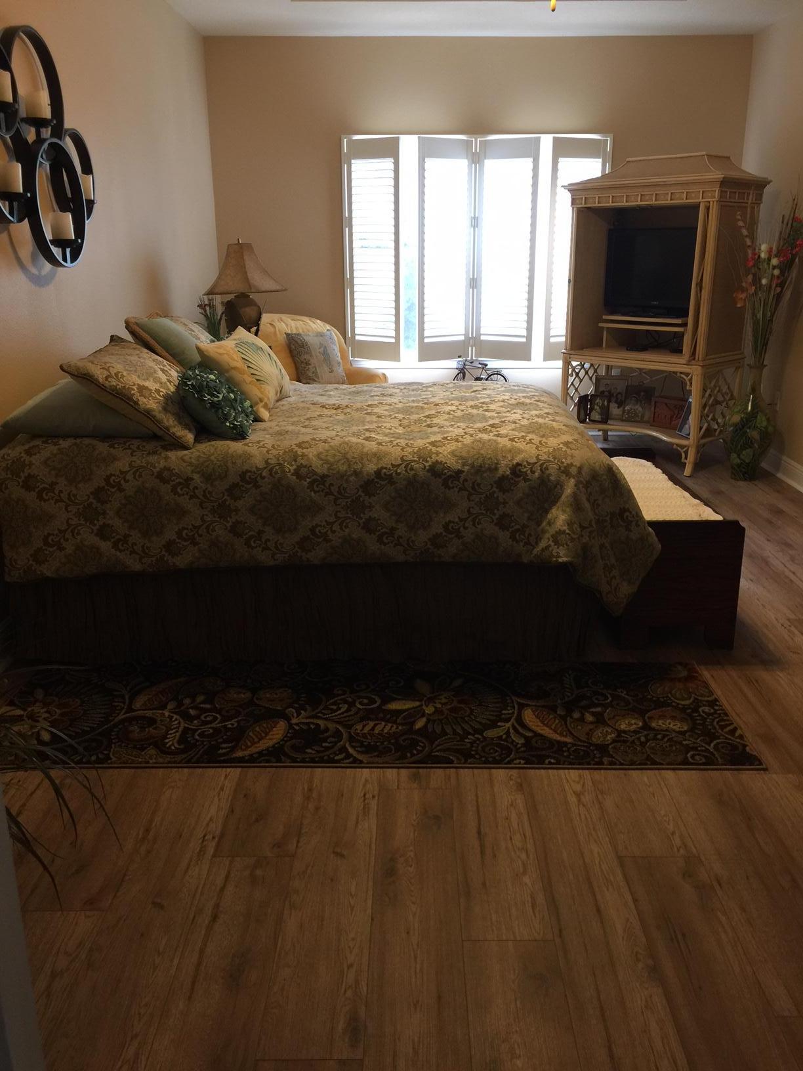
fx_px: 897
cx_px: 402
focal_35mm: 29
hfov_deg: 48.2
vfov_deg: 61.7
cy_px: 536
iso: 50
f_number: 2.2
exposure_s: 1/15
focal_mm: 4.15
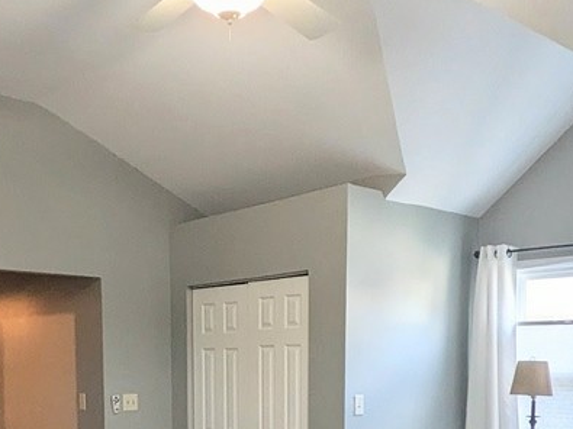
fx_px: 844
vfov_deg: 26.9
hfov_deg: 37.5
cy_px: 435
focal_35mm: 51
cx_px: 257
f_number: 2.2
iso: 57
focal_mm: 1.83
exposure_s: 1/30
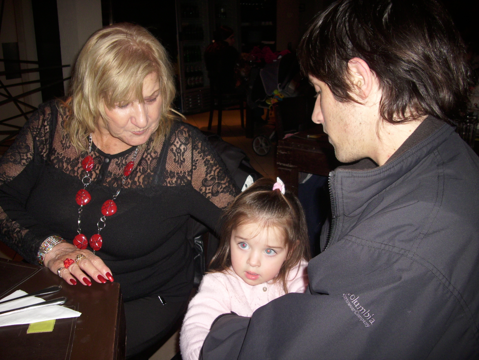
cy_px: 180
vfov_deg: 45.4
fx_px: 429
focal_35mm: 31
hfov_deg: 58.4
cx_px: 240
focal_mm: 6.2
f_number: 2.8
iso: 50
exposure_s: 1/30
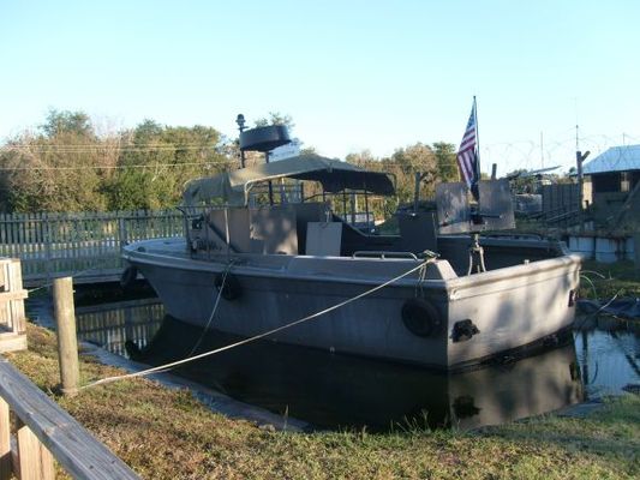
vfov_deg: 40.7
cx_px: 320
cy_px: 240
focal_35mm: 35
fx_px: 647
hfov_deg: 52.6
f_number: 7.1
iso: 80
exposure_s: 1/90
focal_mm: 5.8
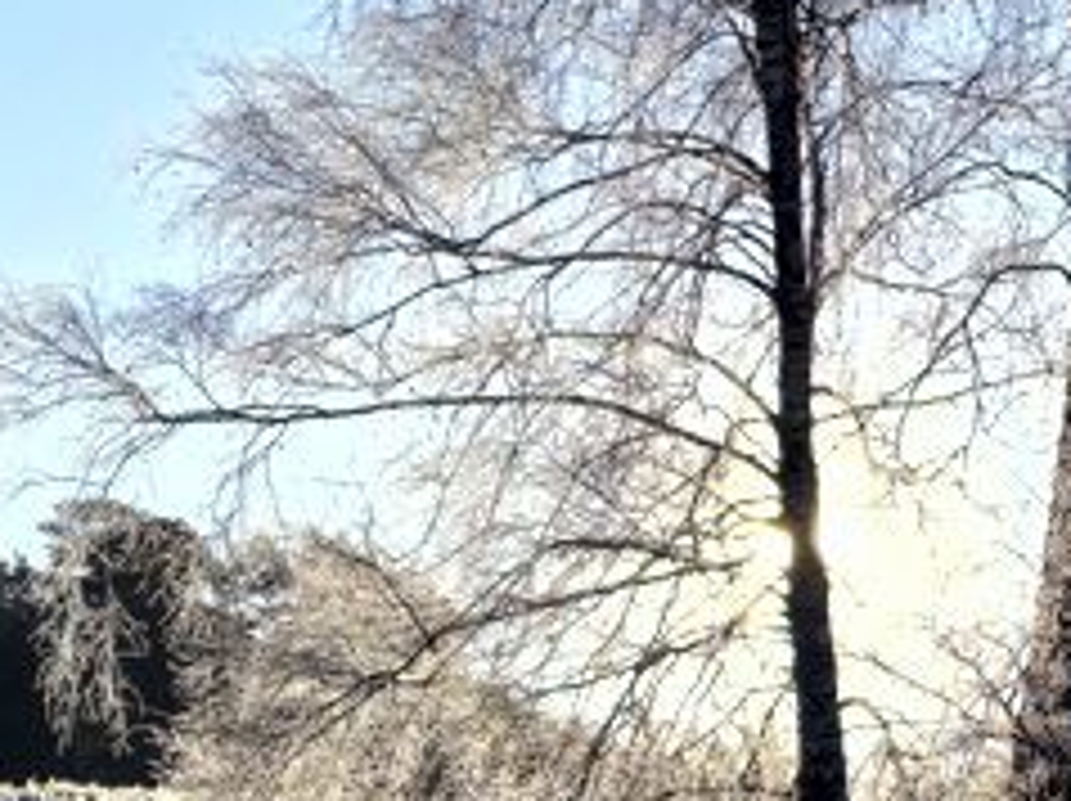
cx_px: 1102
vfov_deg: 12.7
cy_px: 256
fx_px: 3585
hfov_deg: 16.6
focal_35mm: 116
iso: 25
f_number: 1.8
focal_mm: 5.4
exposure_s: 1/1894
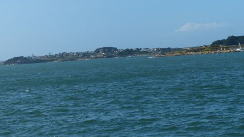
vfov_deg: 12.3
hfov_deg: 21.8
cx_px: 122
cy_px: 50
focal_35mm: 98
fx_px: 634
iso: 100
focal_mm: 16
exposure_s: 1/1300
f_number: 4
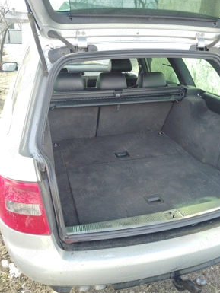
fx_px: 246
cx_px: 113
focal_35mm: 29
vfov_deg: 61.6
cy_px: 148
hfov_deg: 48.2
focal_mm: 4.22
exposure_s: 1/100
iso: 102
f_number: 1.8
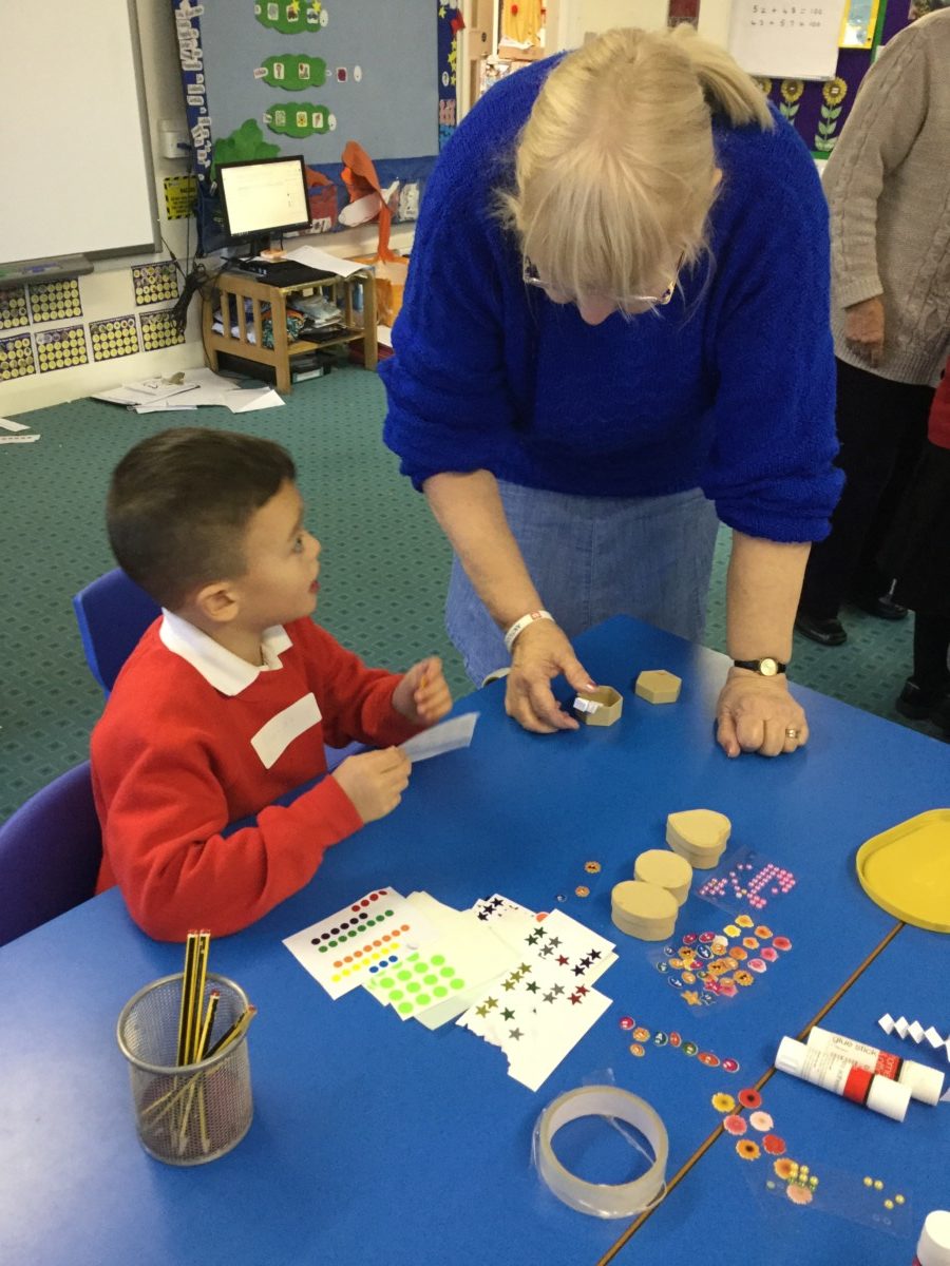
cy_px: 633
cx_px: 475
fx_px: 1134
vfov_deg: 58.4
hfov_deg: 45.4
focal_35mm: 31
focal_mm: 3.3
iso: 160
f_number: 2.4
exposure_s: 1/33
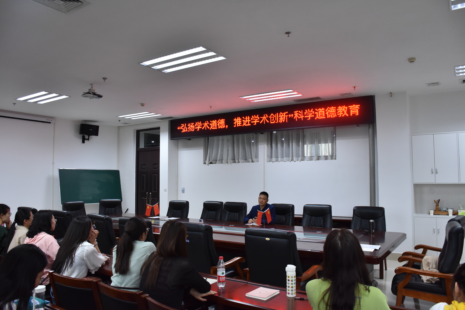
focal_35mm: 27
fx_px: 349
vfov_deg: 47.9
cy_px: 155
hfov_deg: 67.4
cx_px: 232
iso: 1250
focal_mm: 18
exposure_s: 1/125
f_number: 5.6
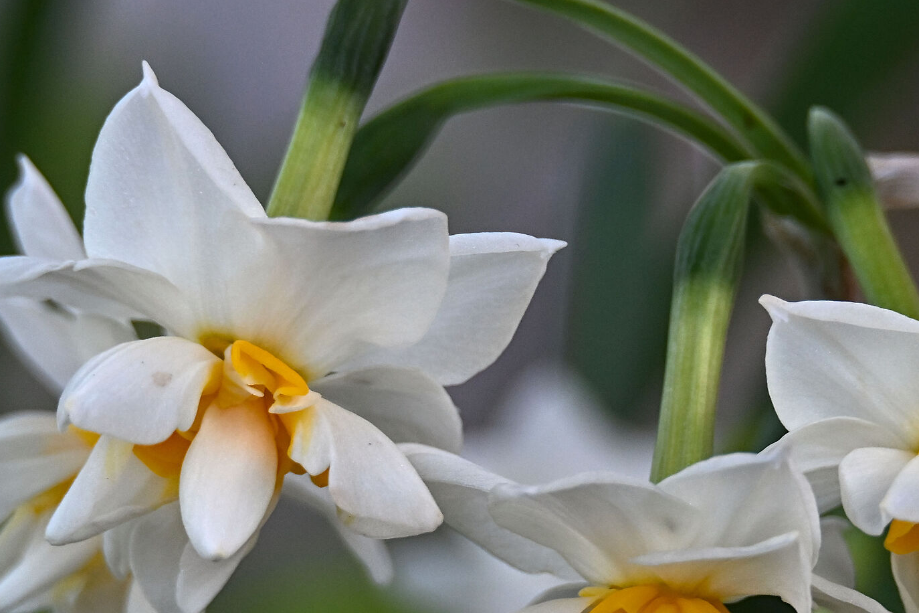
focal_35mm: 524
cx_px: 573
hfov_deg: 3.9
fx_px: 13376
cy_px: 441
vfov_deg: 2.6
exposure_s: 1/160
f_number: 8
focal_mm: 200
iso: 640
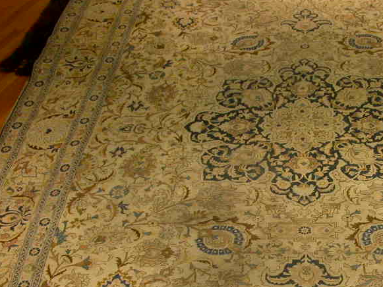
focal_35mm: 67
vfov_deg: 21.7
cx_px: 313
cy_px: 217
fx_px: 741
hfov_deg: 28.3
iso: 100
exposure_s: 1/9.9
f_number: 2.6
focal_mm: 7.85
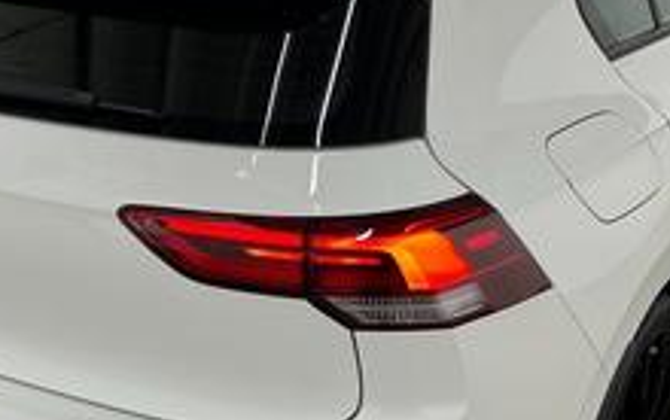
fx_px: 1152
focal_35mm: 63
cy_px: 243
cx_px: 295
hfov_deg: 32.4
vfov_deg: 20.7
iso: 80
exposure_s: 1/121
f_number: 1.6
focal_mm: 5.1
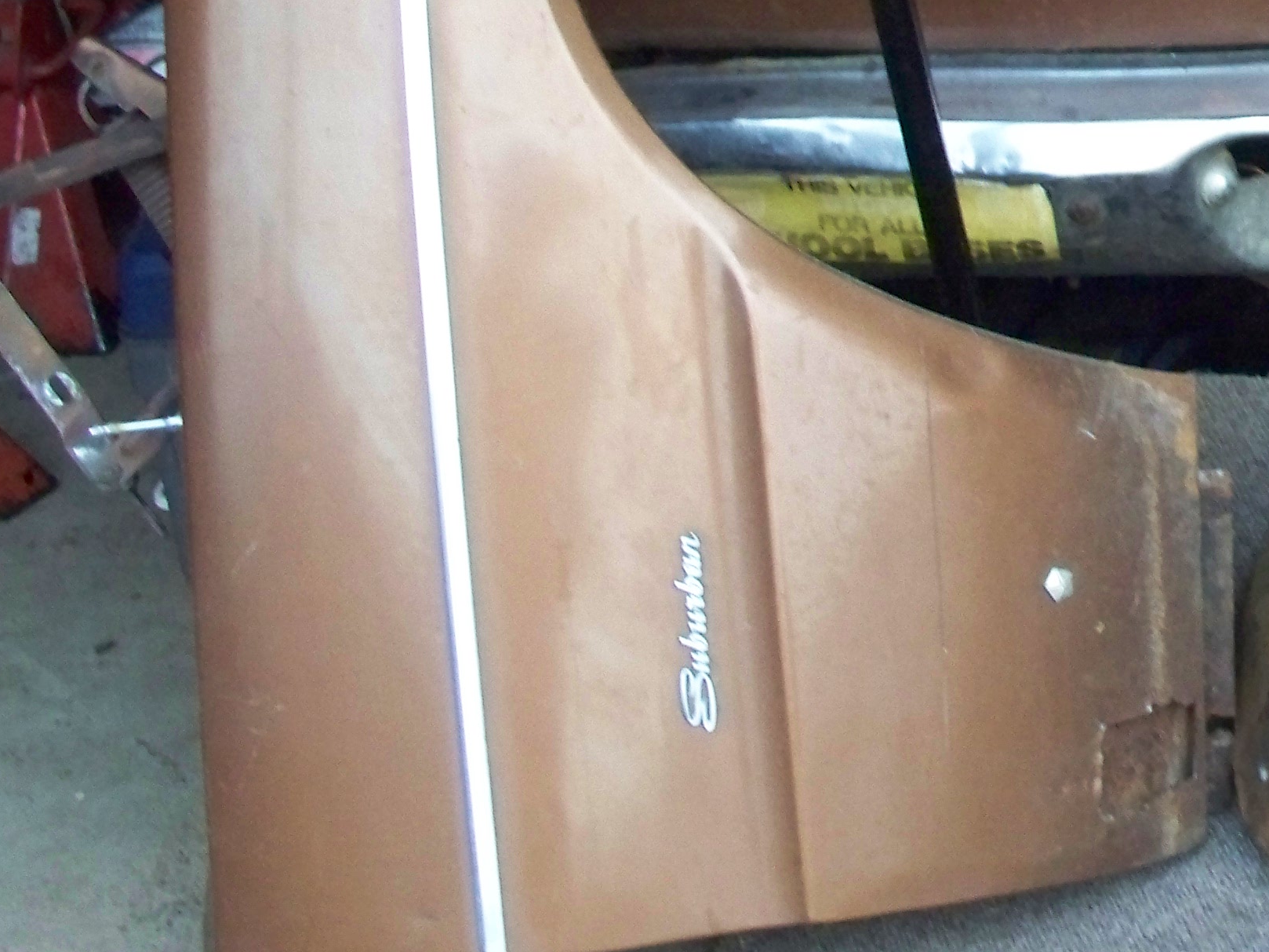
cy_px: -93
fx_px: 3262
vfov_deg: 16.1
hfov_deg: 20.7
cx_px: 1488
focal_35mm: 89
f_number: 2.8
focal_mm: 7.54
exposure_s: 1/60
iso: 400
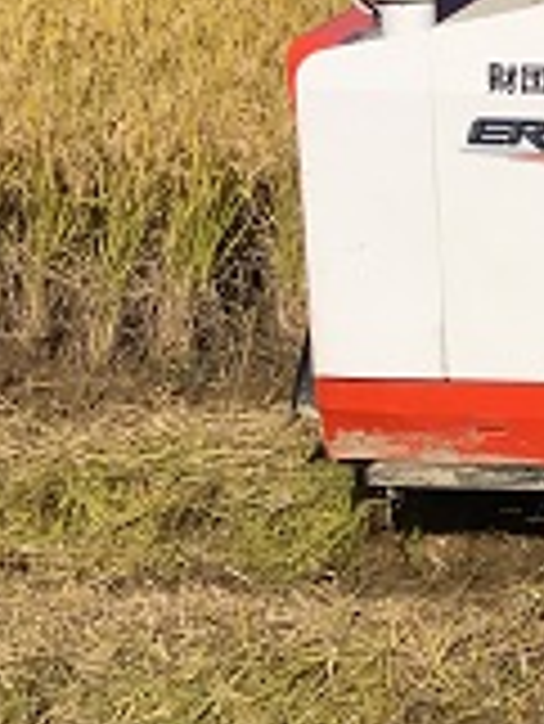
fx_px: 2637
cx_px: 1493
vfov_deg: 15.2
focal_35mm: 126
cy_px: -88
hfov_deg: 9.7
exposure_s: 1/2564
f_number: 2.2
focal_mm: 4.15
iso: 25
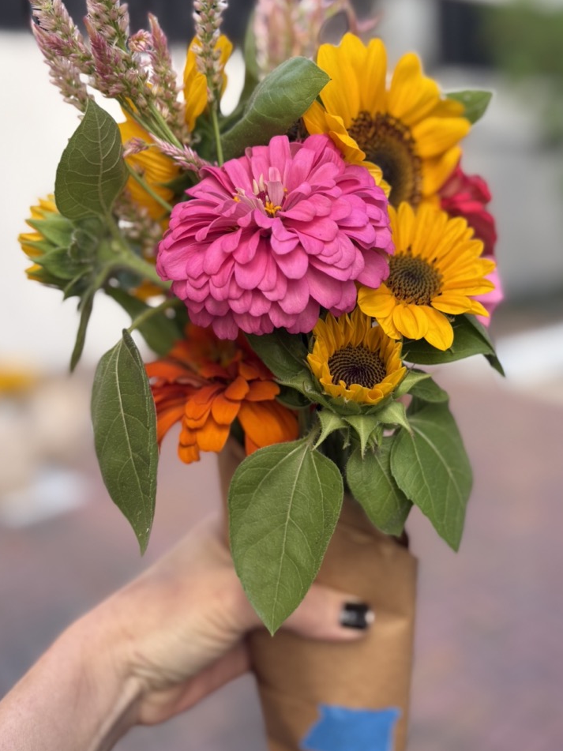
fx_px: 759
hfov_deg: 40.5
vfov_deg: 52.4
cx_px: 333
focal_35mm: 35
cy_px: 319
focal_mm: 5.96
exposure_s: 1/186
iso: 40
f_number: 1.6
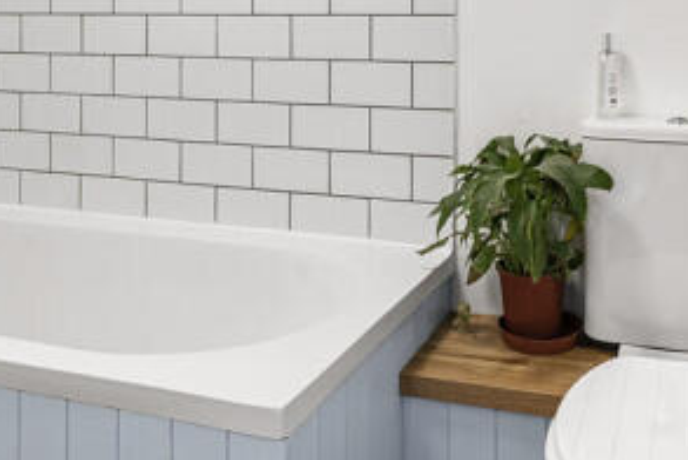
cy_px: 20
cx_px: 475
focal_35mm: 39
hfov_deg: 48.3
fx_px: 748
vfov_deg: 32.0
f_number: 8
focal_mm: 17.5
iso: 200
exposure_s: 1/2
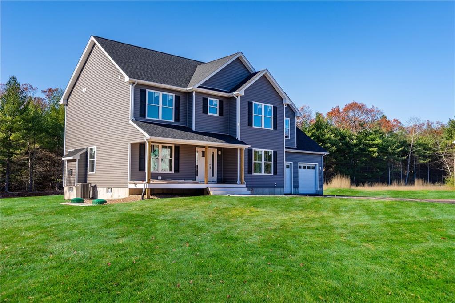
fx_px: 442
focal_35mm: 35
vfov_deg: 37.8
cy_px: 152
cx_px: 228
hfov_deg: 54.4
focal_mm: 35
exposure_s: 1/125
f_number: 9
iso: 100
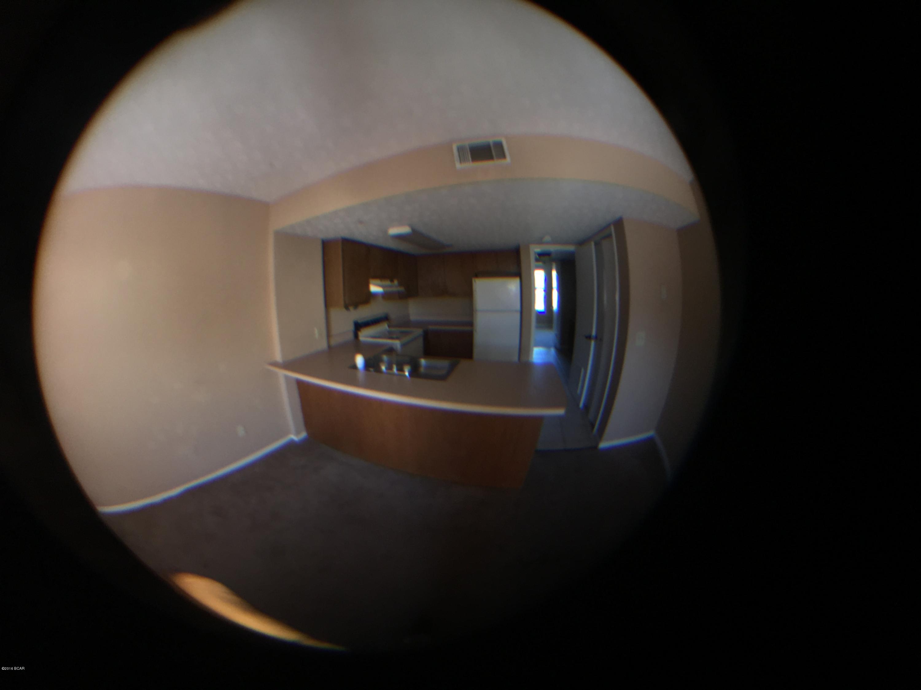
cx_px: 460
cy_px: 345
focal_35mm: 29
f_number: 2.2
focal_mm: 4.15
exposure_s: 1/24
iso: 40
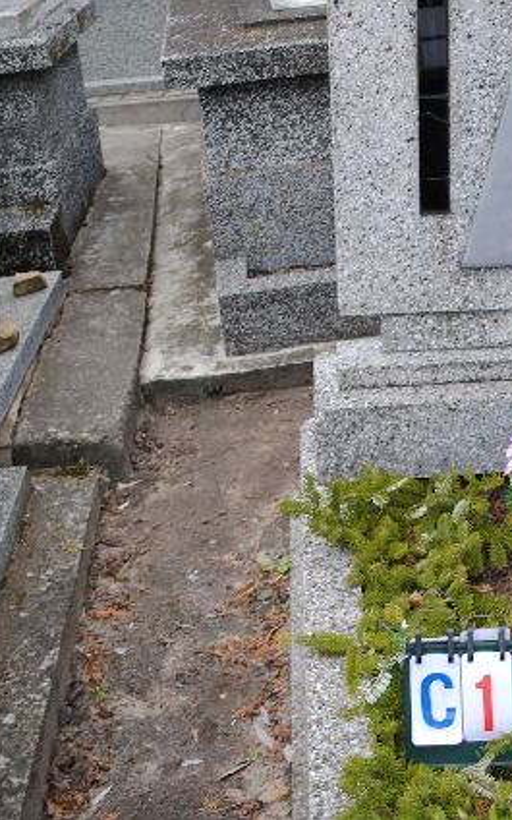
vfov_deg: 34.0
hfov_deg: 21.2
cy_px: 410
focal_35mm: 60
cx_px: 446
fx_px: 1340
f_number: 4.2
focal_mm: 26
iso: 200
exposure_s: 1/50
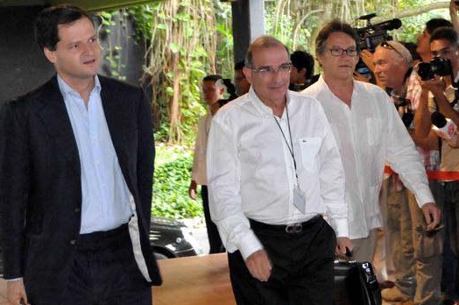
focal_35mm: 55
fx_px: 700
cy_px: 155
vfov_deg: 24.6
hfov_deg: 36.3
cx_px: 209
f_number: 5
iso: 2500
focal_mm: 32
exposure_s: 1/100
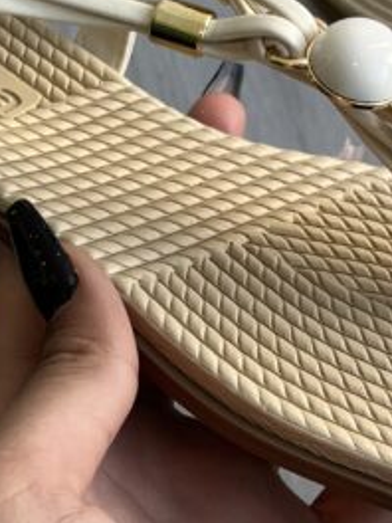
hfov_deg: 16.1
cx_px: 232
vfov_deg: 21.1
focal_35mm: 92
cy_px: 118
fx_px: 1389
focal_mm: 5.7
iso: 40
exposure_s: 1/120
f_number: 1.5
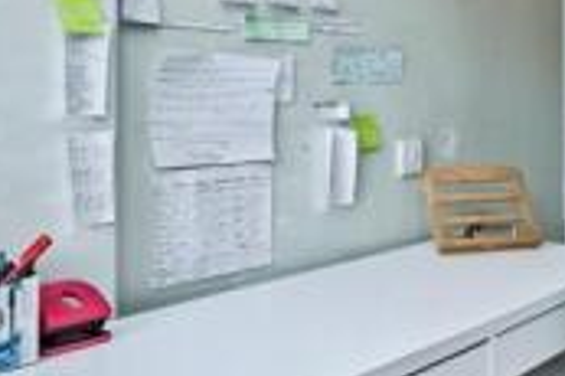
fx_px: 831
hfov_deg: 36.6
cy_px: 123
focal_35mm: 53
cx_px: 426
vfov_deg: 25.3
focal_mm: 14
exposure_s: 1/60
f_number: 8
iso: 320
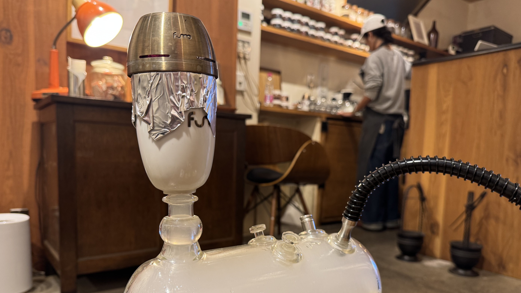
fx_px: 373
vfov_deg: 42.4
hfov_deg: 69.9
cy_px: 190
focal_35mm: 27
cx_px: 259
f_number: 1.78
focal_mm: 6.76
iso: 200
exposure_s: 1/50
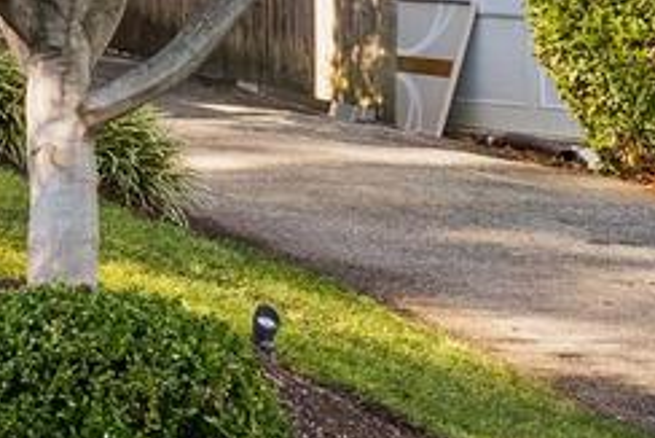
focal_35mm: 130
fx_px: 2367
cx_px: -969
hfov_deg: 12.2
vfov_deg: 10.3
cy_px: -179
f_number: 8
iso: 200
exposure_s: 1/200
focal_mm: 22
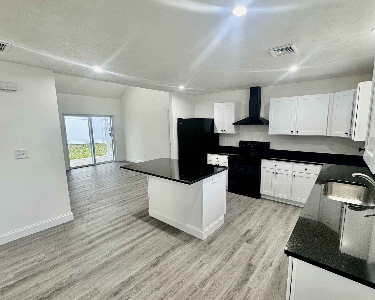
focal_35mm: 16
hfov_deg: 92.9
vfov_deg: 80.4
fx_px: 178
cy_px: 151
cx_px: 205
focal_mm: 2.22
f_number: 2.2
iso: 160
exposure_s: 1/60
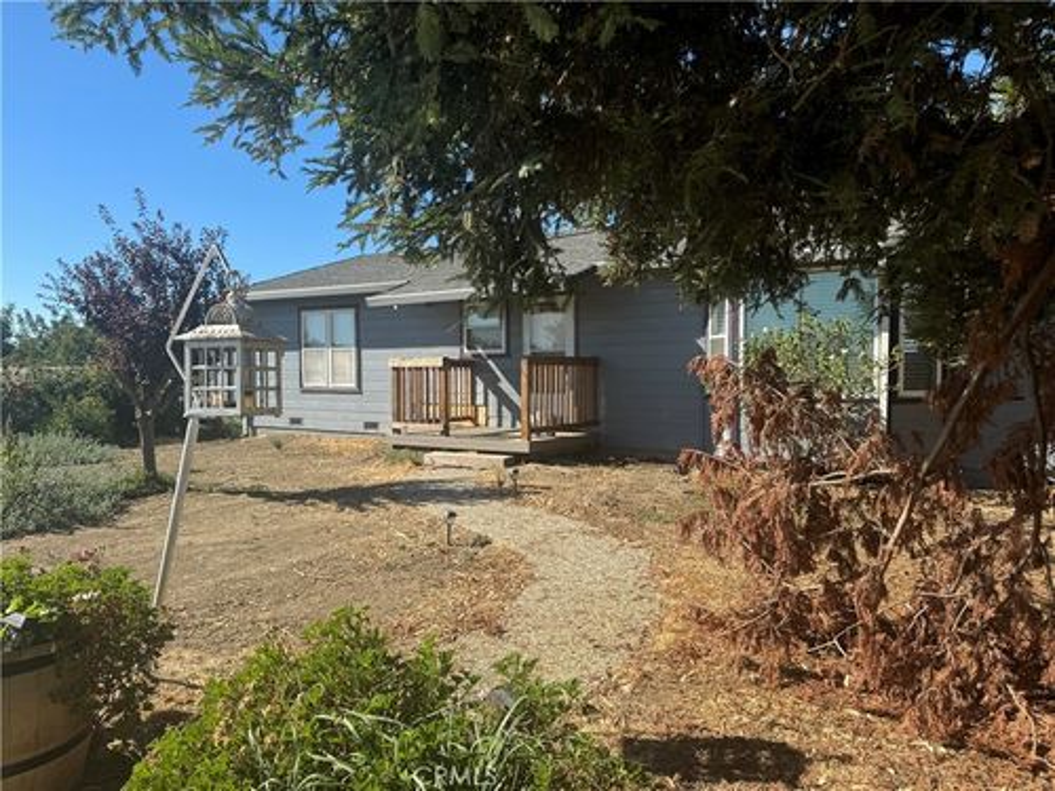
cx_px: 528
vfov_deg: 56.8
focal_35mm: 24
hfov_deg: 71.6
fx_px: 731
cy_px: 396
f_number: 1.78
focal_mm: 6.76
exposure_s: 1/2506
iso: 80
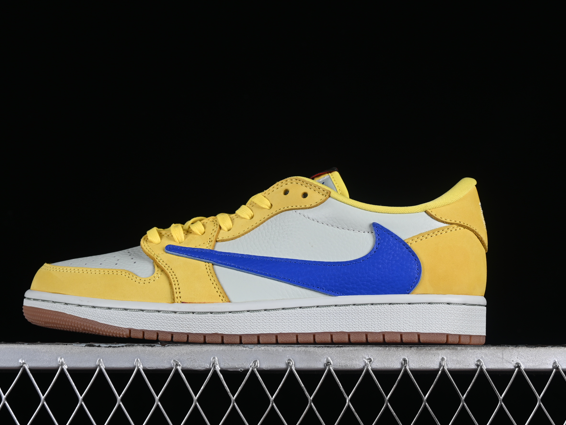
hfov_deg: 23.0
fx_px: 1390
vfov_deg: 17.4
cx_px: 257
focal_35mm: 85
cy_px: 208
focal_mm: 50
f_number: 8
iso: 160
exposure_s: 1/80
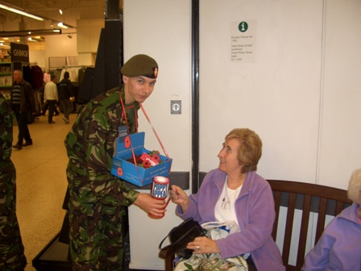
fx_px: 365
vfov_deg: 40.7
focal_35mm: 35
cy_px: 136
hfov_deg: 52.6
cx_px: 180
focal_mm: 5.8
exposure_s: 1/60
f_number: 2.6
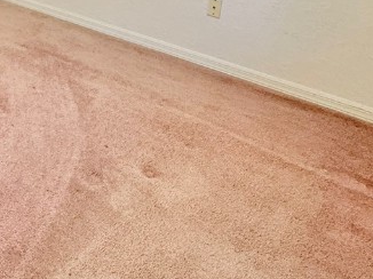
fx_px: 474
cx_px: -18
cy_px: -85
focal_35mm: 44
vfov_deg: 27.4
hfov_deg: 37.3
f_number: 2.2
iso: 250
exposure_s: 1/60
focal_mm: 2.22
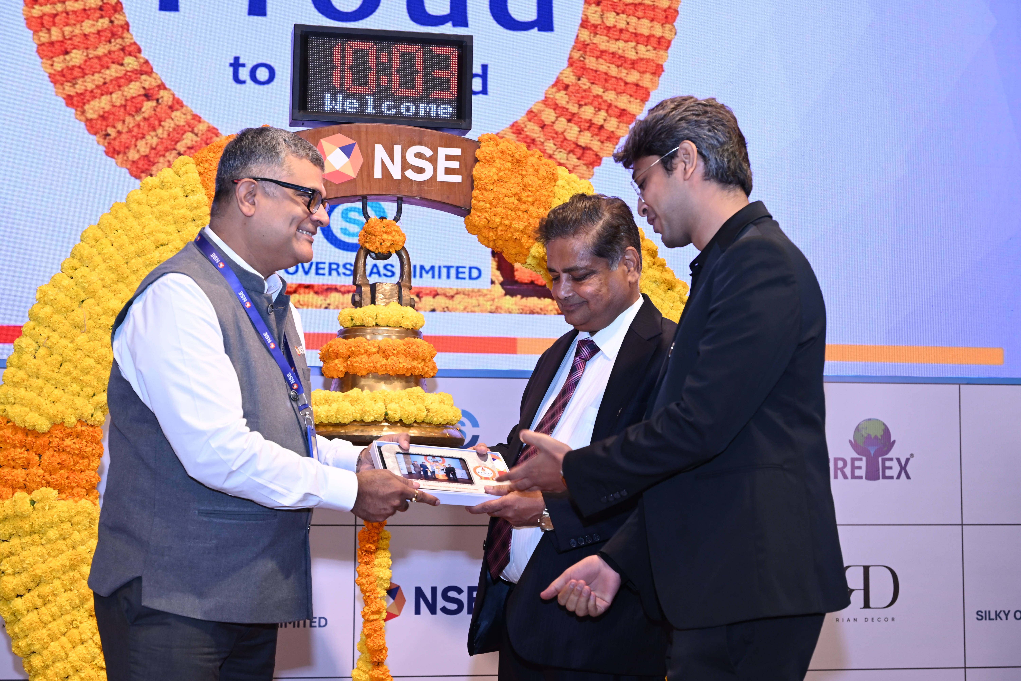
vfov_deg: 25.1
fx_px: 1532
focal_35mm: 54
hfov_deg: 36.9
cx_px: 510
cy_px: 340
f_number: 5
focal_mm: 54
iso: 1250
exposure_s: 1/125
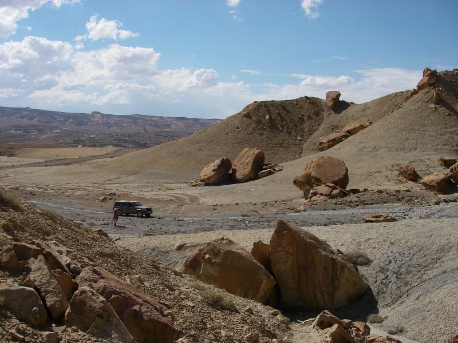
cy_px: 172
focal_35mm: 38
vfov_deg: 37.7
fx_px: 503
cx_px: 229
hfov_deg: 49.0
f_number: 6.6
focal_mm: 6.3
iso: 64
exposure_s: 1/400
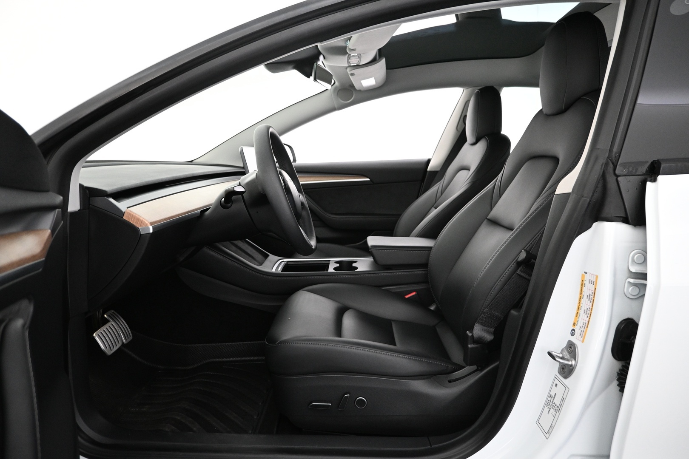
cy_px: 230
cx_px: 344
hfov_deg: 73.7
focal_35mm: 24
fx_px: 459
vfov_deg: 53.1
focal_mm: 16
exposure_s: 1/40
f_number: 3.5
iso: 1600
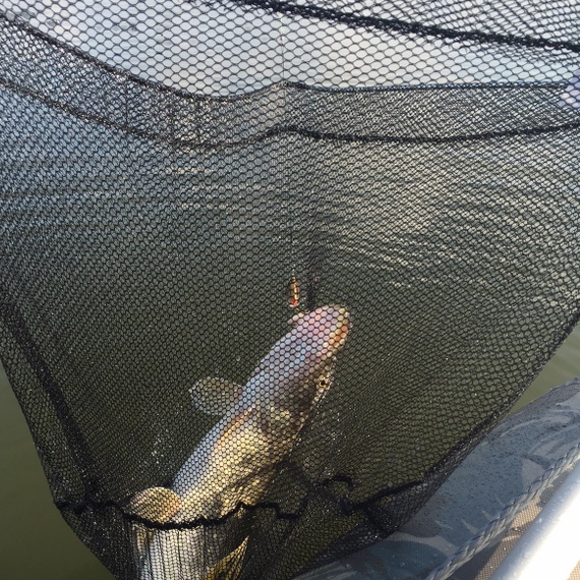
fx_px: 682
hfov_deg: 46.0
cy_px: 322
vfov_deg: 46.0
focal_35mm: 36
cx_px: 277
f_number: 2.2
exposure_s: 1/648
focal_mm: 4.15
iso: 32
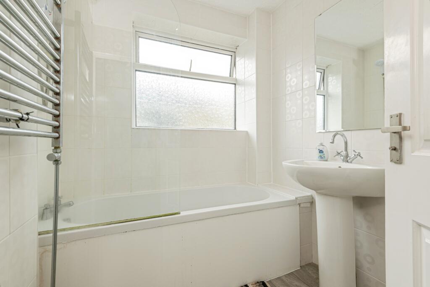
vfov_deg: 73.7
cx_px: 215
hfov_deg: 96.8
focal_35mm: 16
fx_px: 191
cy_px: 144
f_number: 8
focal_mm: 16
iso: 250
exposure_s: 1/40
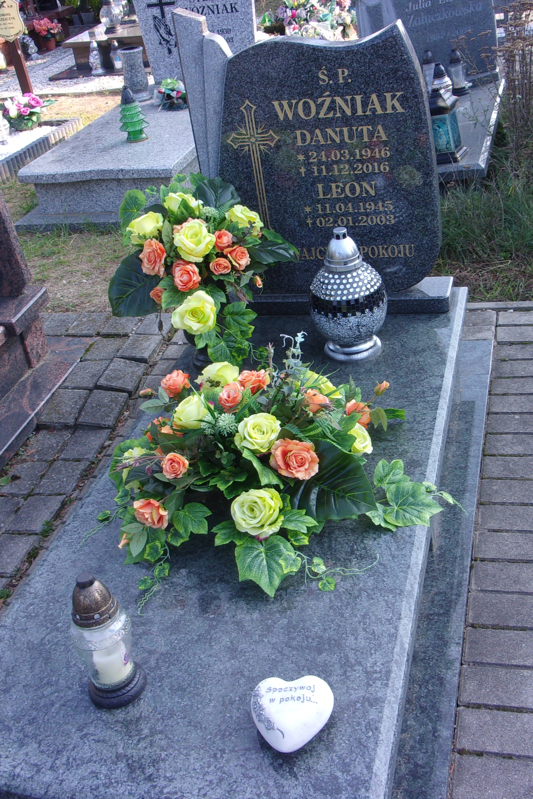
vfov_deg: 49.6
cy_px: 401
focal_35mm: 39
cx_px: 305
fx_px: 866
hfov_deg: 34.2
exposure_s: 1/120
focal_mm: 5.1
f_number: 3.9
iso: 80
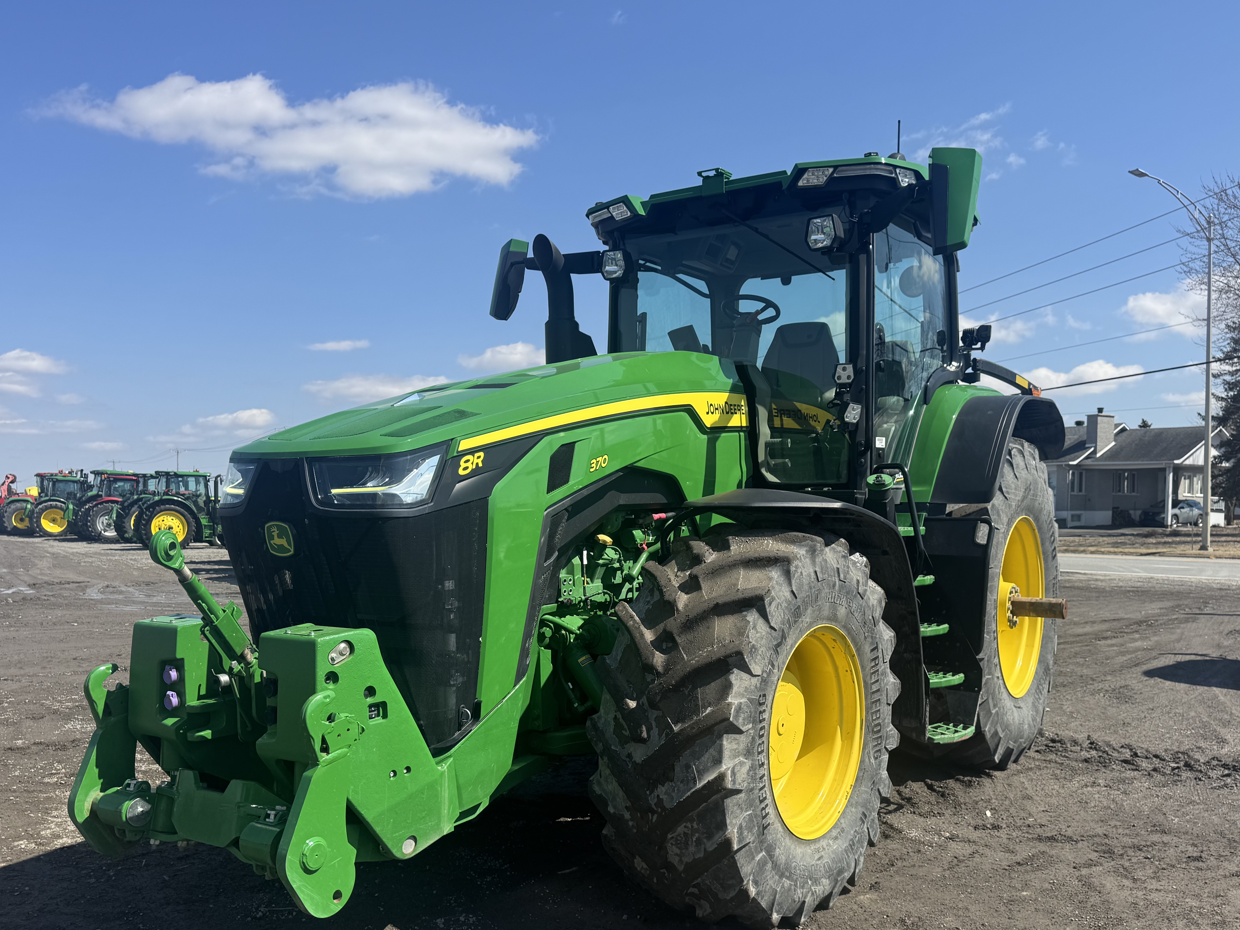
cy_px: 567
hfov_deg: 59.9
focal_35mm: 30
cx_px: 654
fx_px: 1075
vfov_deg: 46.5
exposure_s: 1/4310
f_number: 1.78
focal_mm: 6.76
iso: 80
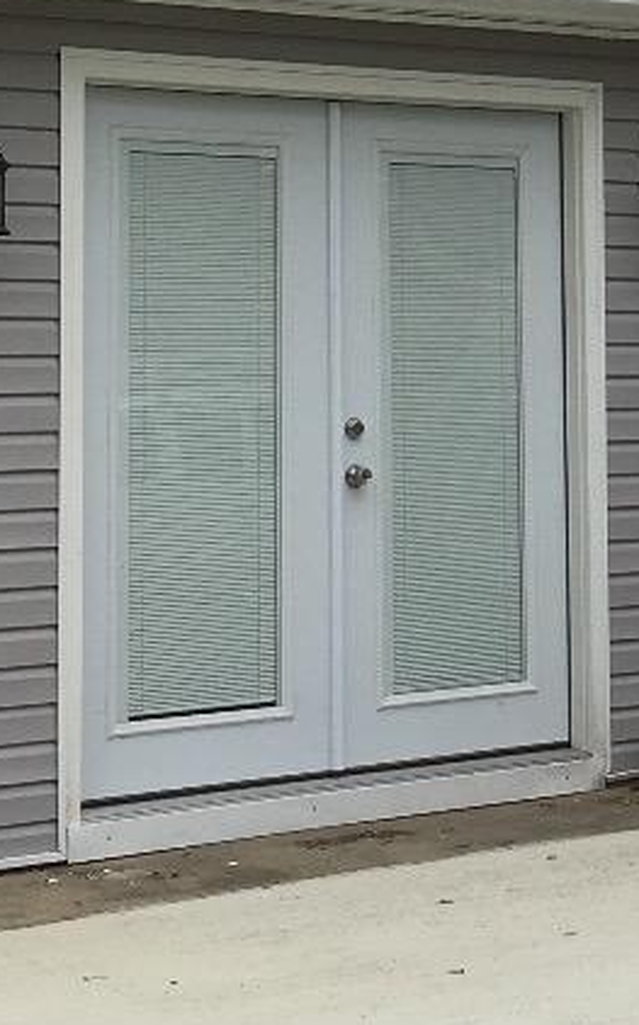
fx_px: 2932
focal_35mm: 105
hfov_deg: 12.2
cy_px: 34
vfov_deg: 19.3
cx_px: 688
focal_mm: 4.15
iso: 25
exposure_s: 1/1972
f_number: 2.2
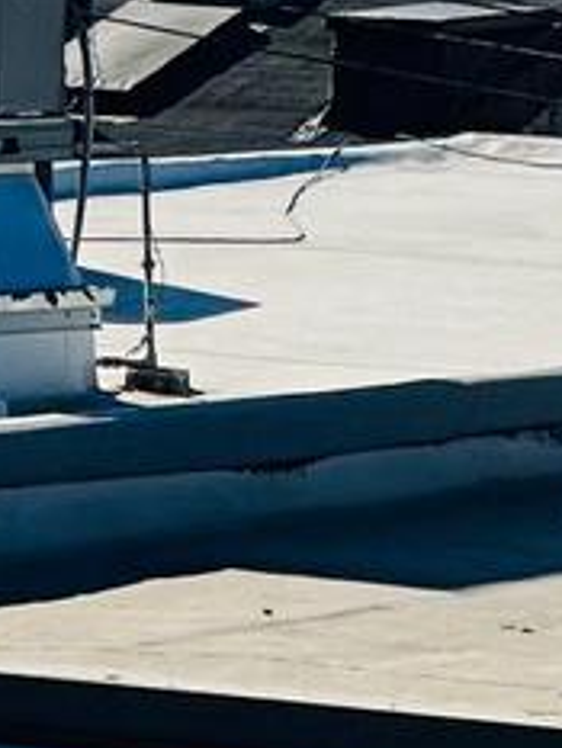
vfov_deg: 3.8
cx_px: -170
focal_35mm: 507
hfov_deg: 2.9
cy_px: -1676
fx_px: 10965
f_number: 2.8
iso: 32
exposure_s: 1/2222
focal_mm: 9
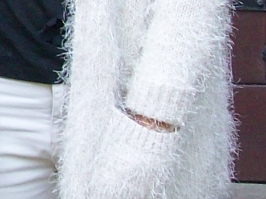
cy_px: -113
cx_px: -255
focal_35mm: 239
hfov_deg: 7.9
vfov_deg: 6.1
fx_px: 1836
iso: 64
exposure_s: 1/61.2
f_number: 2.8
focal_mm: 5.7
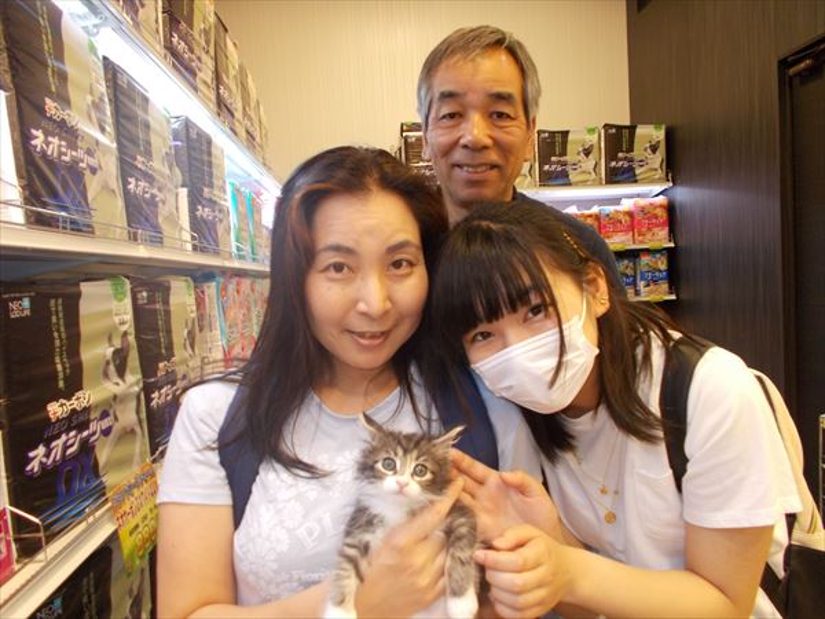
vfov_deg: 53.1
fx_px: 620
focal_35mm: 26
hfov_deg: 67.3
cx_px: 412
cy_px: 310
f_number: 3.2
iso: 200
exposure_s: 1/25
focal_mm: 4.6
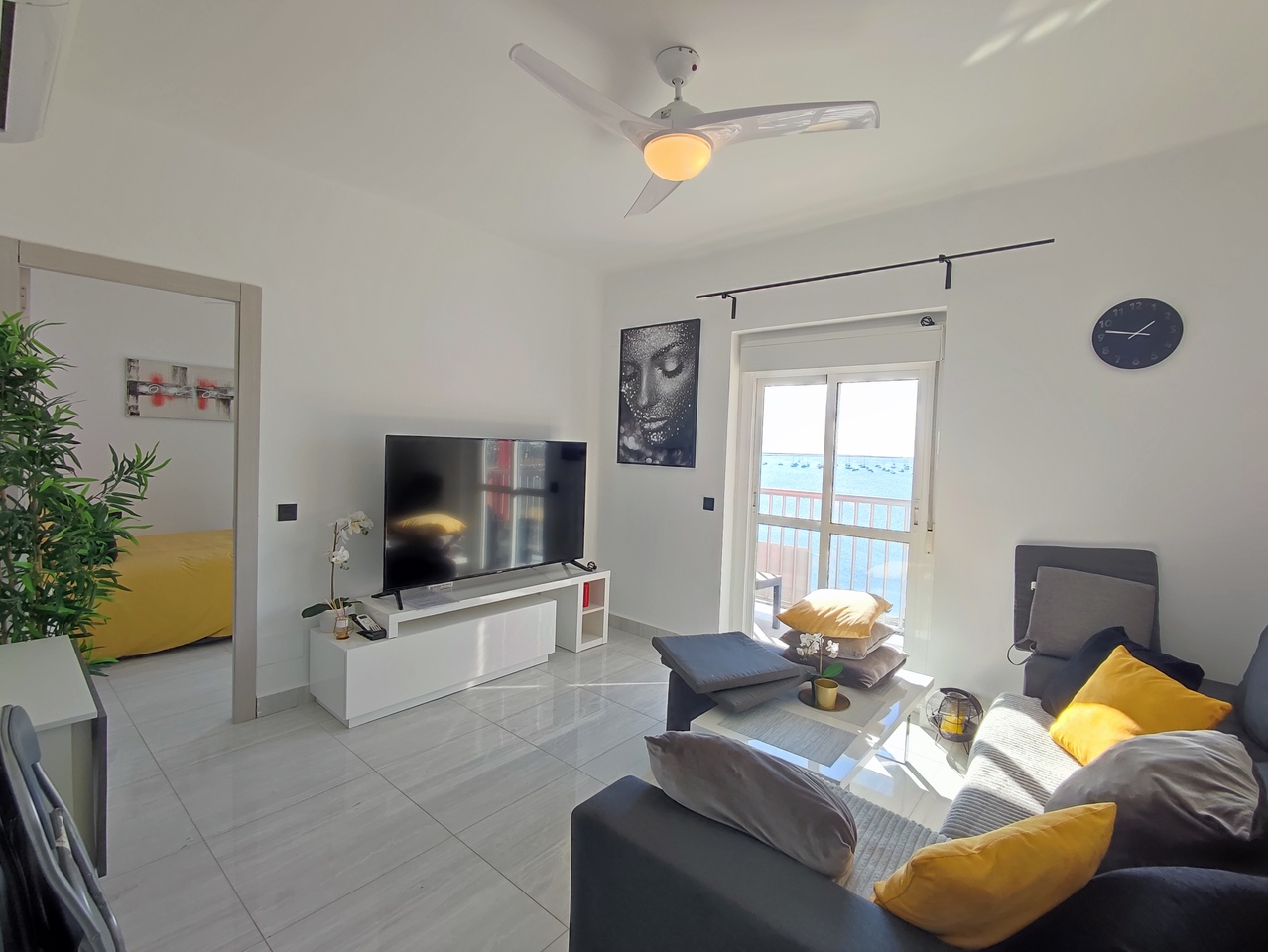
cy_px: 476
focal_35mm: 16
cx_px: 634
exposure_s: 1/100
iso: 53
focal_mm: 1.65
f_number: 2.2
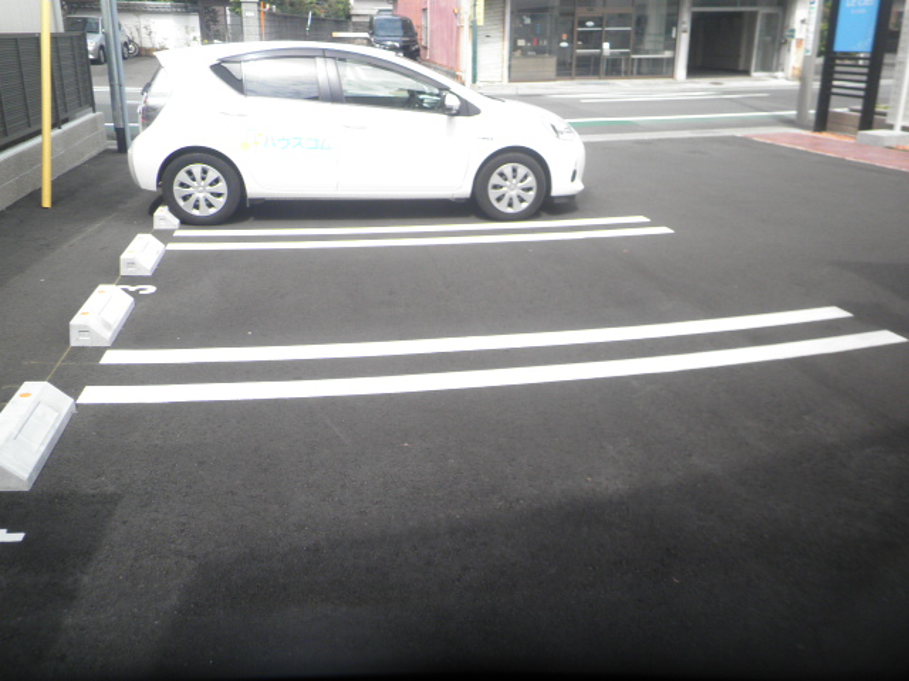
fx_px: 683
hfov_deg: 67.3
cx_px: 454
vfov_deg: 53.1
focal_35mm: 26
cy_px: 340
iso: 64
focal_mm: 4.7
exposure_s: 1/80
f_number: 7.9
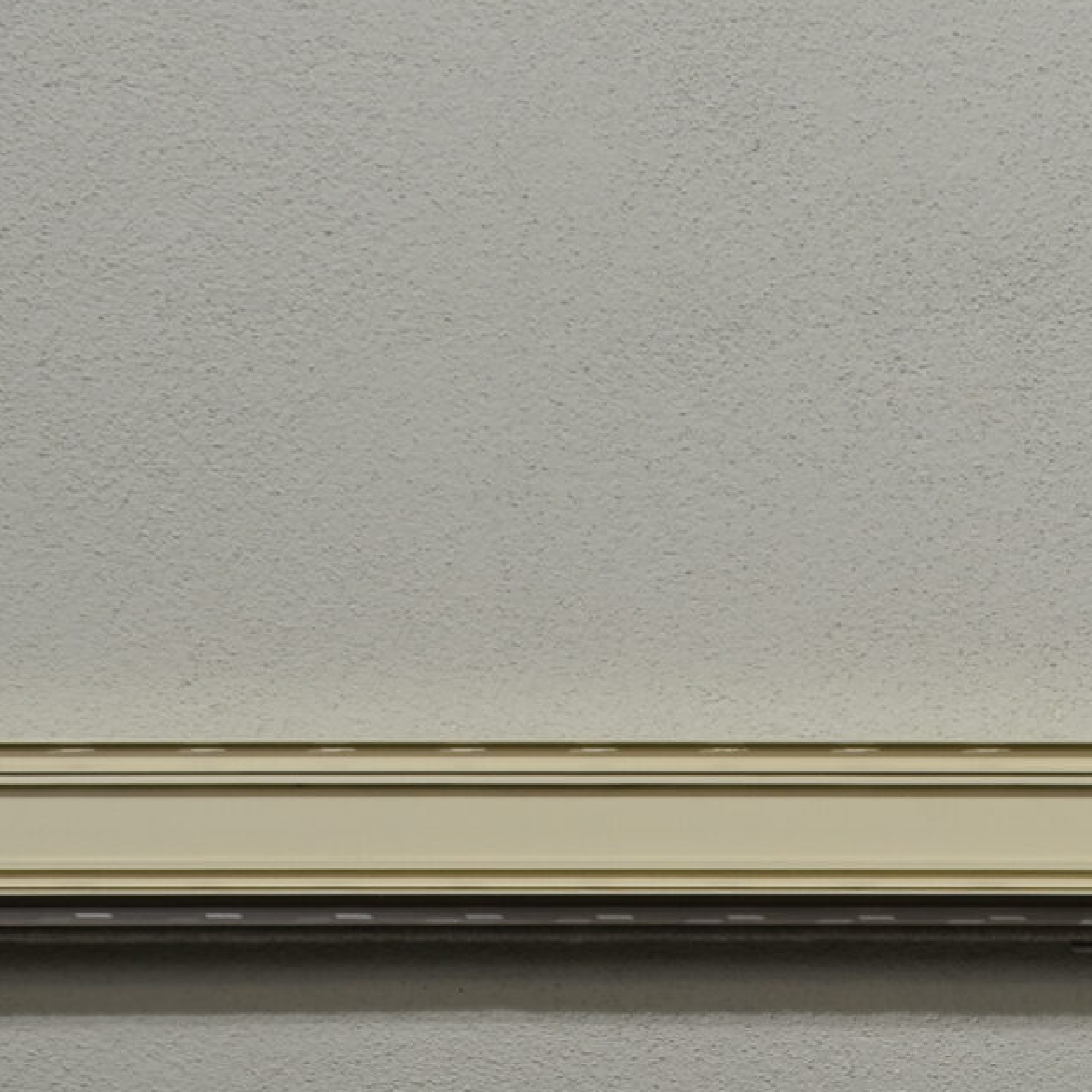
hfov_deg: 15.0
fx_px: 4069
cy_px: 1420
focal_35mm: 114
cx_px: 1106
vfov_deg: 14.6
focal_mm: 22
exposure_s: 1/125
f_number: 5.6
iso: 250
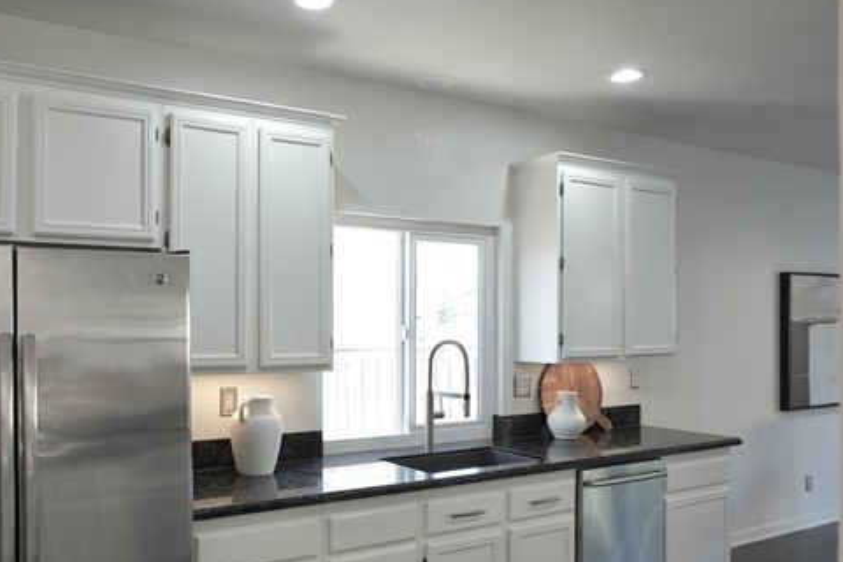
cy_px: 326
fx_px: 749
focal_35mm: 32
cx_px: 316
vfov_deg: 41.0
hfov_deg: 58.0
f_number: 4
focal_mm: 16
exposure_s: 1/160
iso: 640
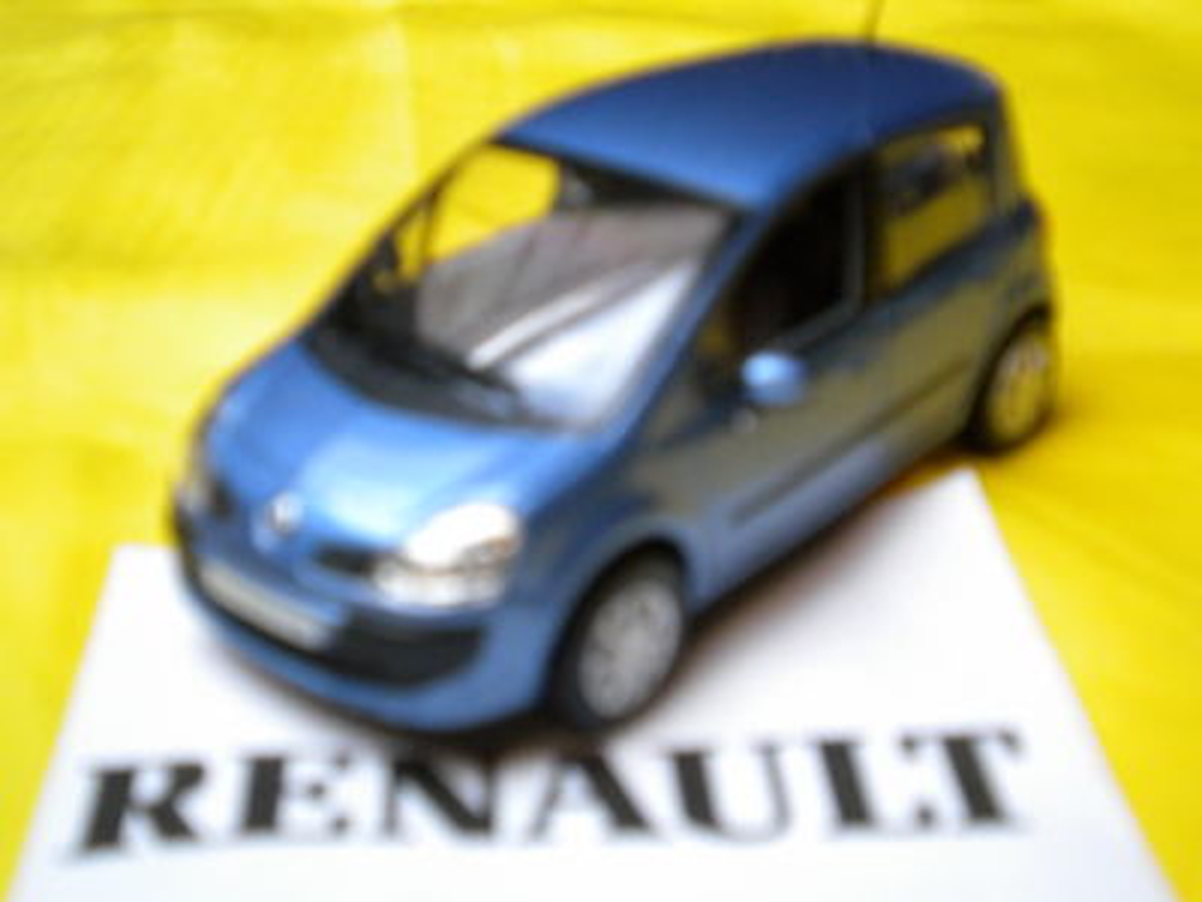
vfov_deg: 28.0
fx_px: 1806
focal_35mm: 52
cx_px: 601
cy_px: 451
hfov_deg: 36.8
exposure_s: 1/55.4
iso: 385
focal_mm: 9.3
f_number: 3.9
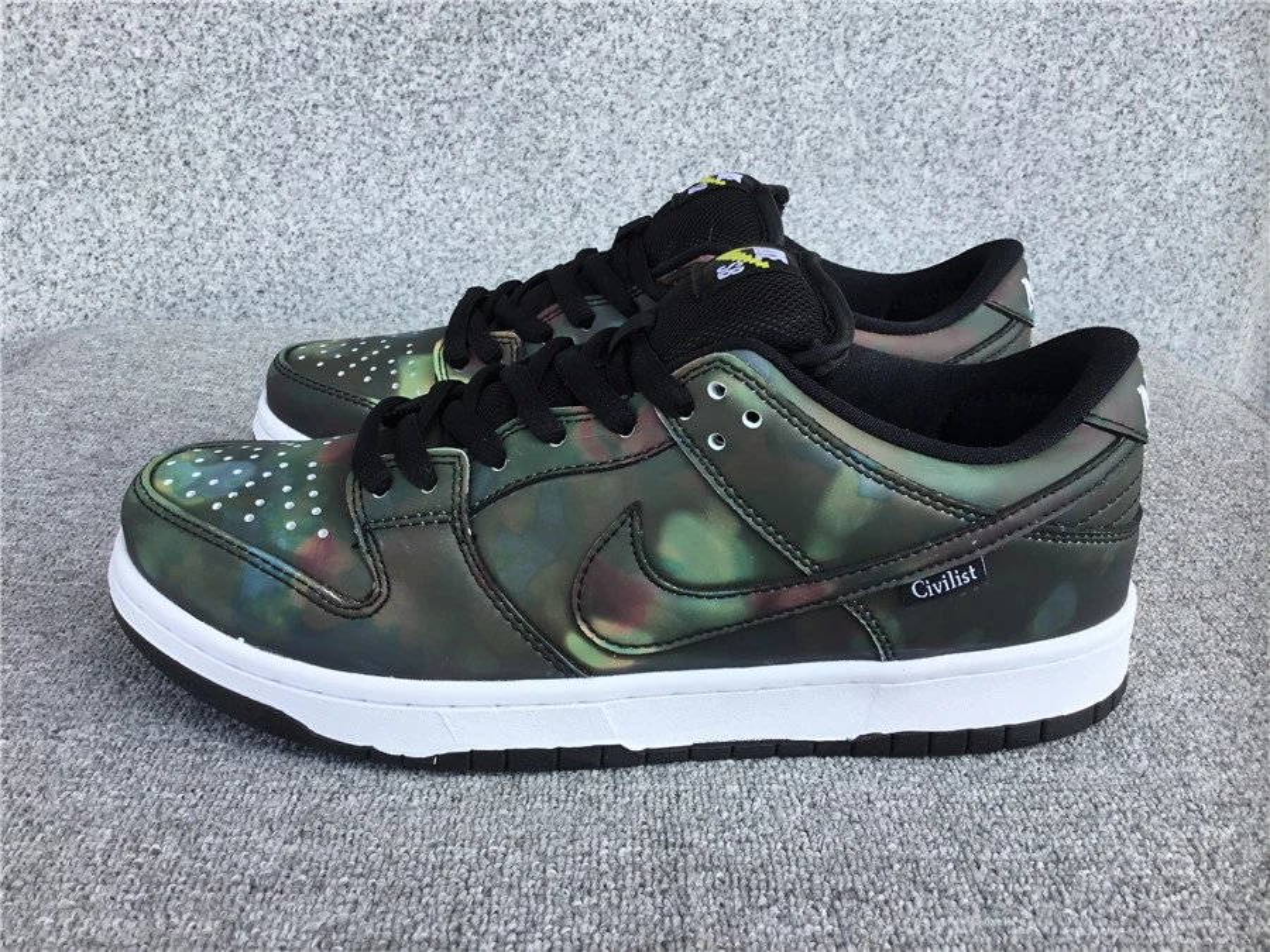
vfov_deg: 45.4
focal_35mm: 31
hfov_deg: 58.4
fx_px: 1137
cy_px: 476
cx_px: 635
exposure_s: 1/321
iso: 25
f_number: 2.4
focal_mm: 3.3
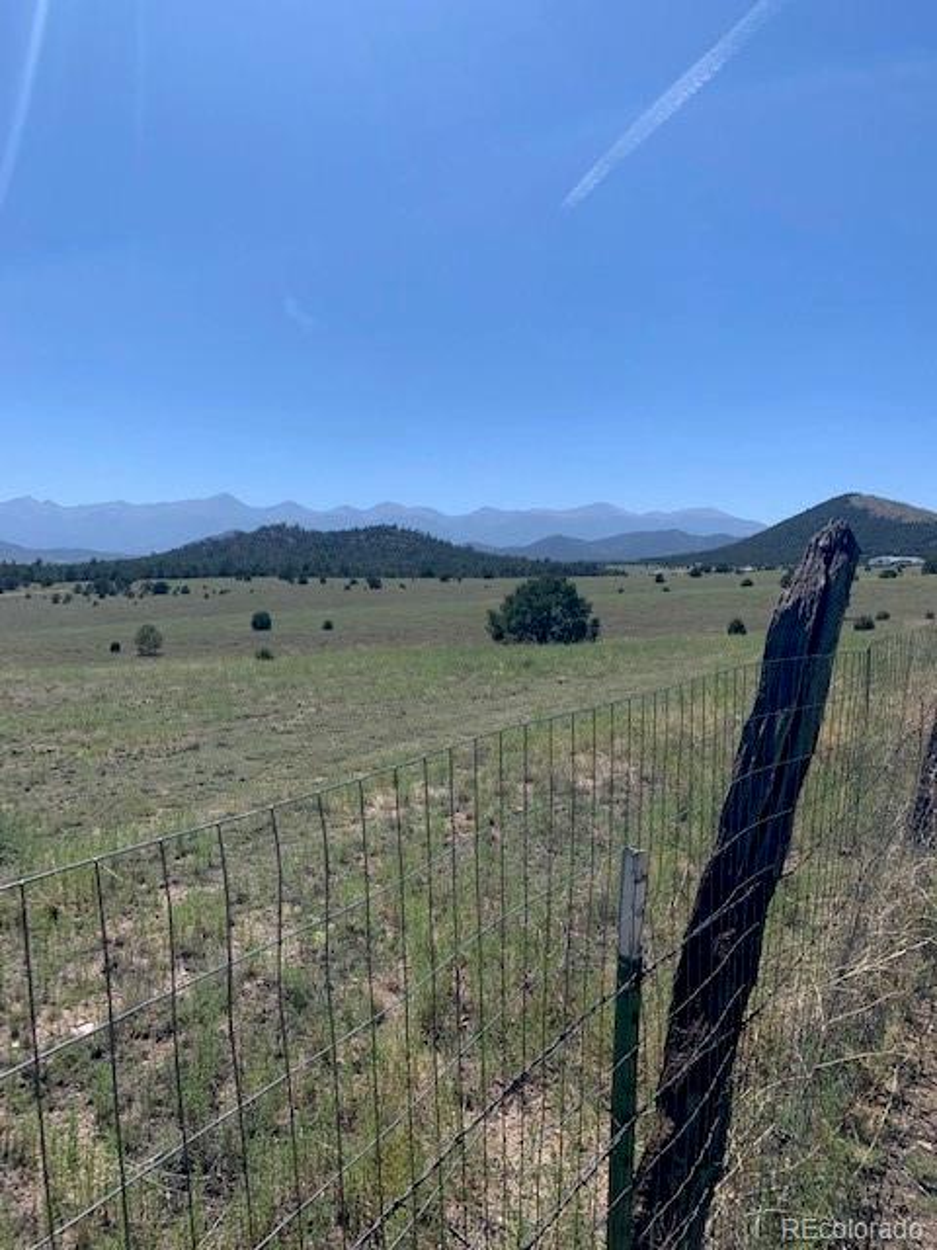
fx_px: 938
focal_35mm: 26
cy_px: 625
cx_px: 468
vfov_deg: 67.3
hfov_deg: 53.1
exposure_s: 1/2915
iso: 25
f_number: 1.8
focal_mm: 4.25
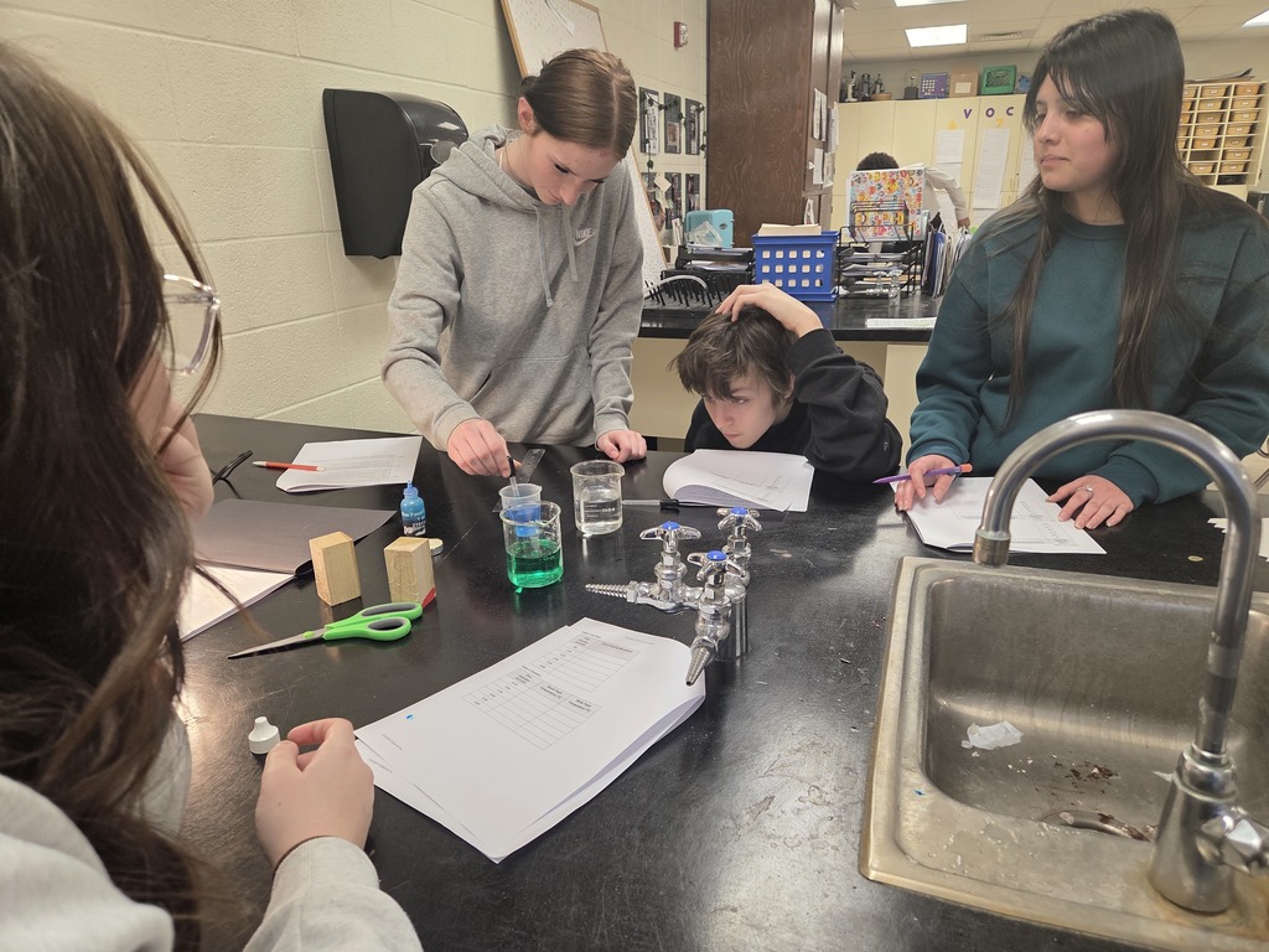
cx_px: 634
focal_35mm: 23
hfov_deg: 73.9
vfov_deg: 58.9
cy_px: 476
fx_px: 843
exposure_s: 1/120
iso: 100
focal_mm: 5.4
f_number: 1.8
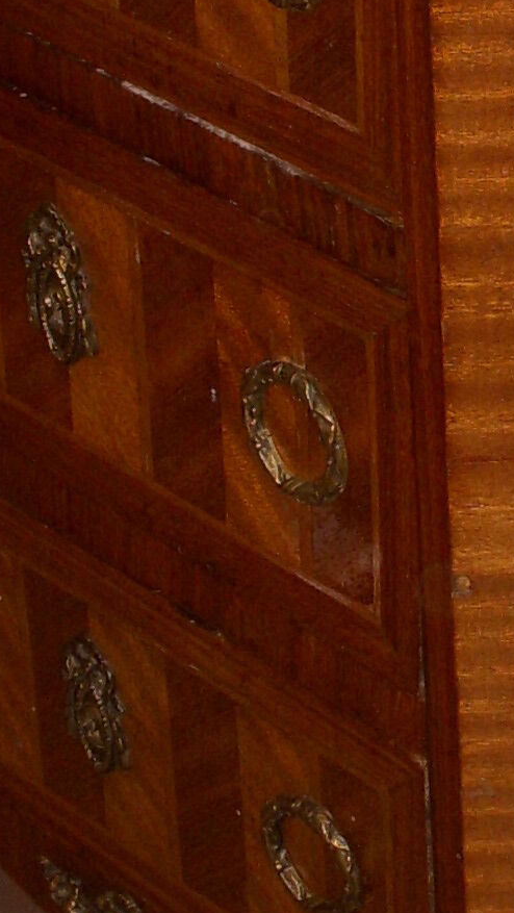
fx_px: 3727
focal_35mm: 154
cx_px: 633
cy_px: 211
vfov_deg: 13.9
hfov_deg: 7.8
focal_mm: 6.3
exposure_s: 1/30
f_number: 3.3
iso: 100
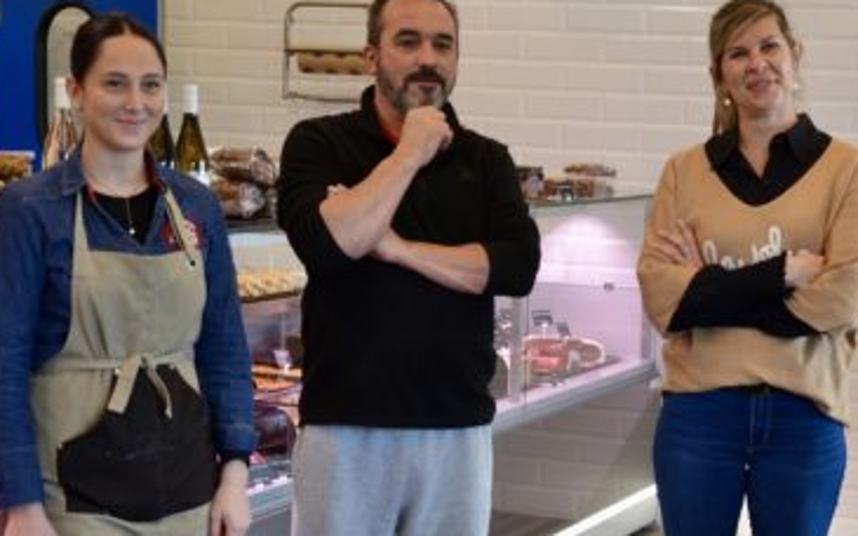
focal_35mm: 88
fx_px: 2057
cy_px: 409
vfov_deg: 14.8
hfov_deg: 23.3
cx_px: 639
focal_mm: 30
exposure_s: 1/40
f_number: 4.2
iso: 400
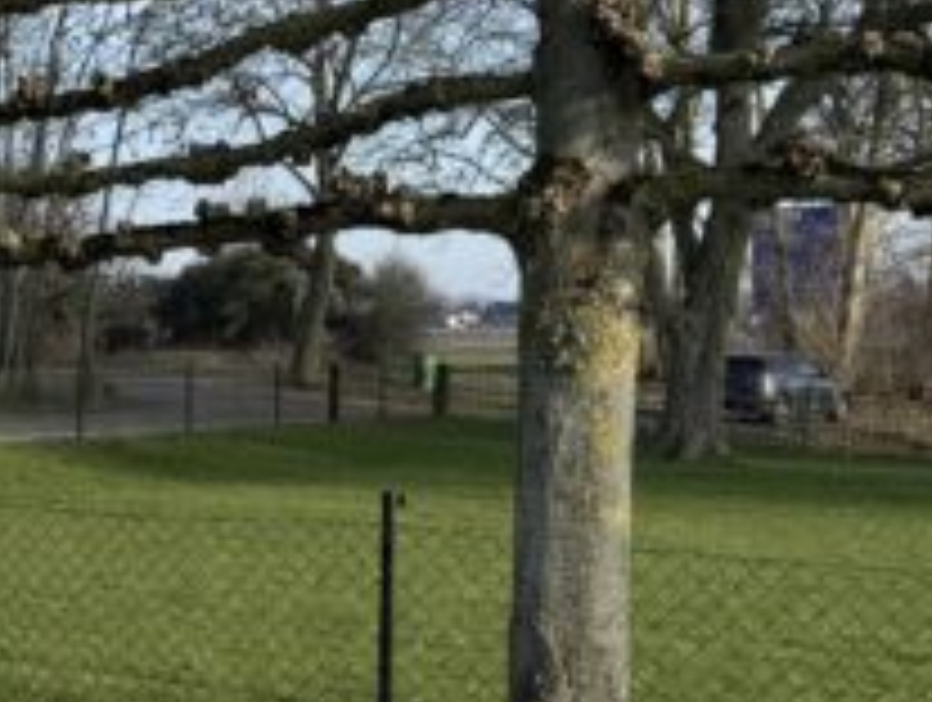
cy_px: 439
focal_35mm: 81
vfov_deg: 18.2
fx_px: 2185
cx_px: -374
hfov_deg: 21.2
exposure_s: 1/2299
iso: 80
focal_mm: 6.76
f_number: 1.78
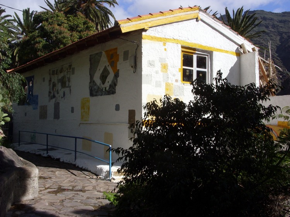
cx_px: 145
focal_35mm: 38
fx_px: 318
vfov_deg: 37.7
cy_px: 108
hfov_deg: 49.0
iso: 50
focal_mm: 6.3
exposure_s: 1/478
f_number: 4.9
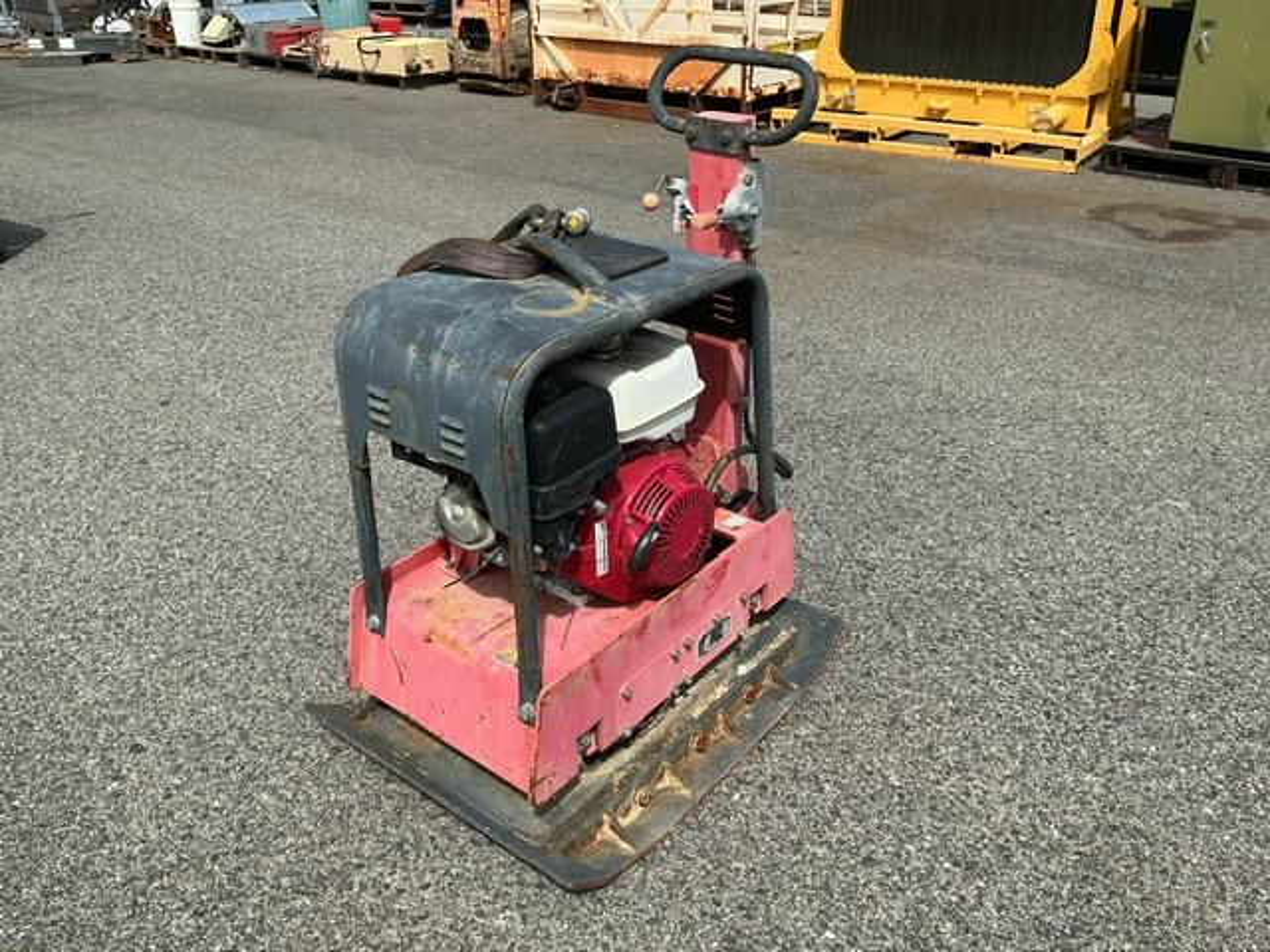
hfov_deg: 61.7
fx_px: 1064
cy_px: 476
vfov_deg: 48.2
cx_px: 635
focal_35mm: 29
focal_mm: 3
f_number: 1.8
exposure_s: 1/1730
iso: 25
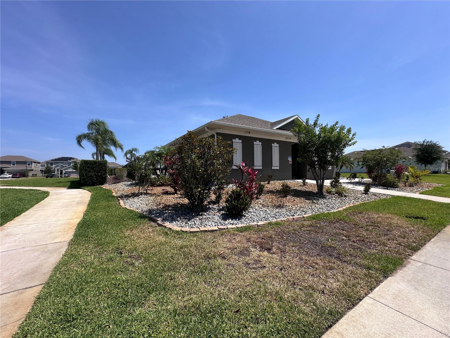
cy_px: 169
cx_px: 225
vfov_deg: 85.7
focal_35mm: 14
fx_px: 182
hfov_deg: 102.1
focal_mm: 2.22
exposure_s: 1/1742
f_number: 2.2
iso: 50
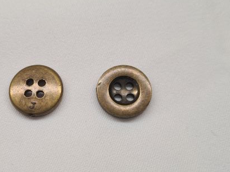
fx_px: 339
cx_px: 80
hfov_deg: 37.2
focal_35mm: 51
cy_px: 99
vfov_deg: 28.5
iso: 50
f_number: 1.8
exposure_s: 1/218
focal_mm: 5.4
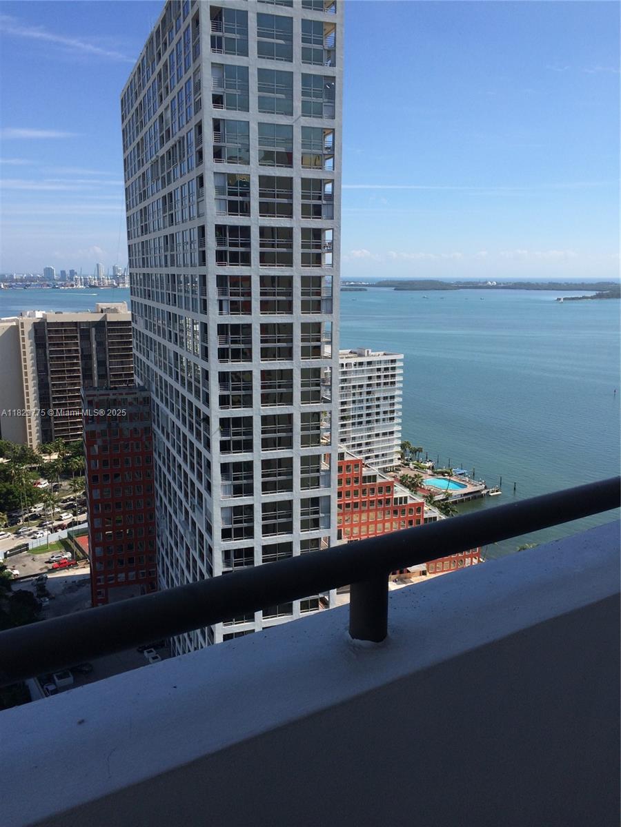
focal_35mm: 29
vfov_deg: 61.7
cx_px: 310
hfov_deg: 48.2
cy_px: 414
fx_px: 694
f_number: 2.2
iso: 32
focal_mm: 4.15
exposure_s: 1/2160
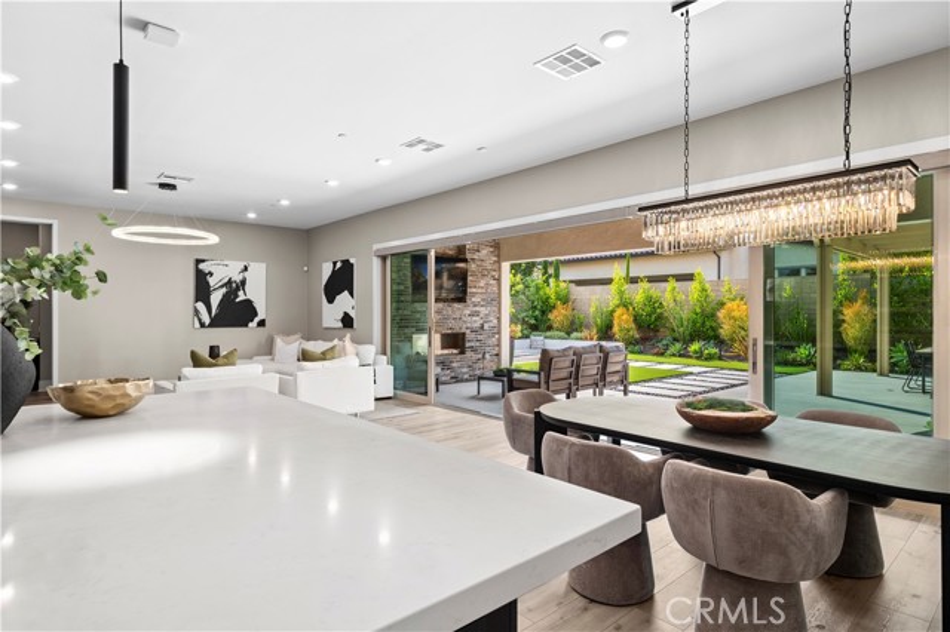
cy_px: 316
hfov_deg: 84.0
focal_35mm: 20
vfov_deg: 61.9
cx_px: 475
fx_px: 527
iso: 200
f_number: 9
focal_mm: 20
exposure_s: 1/13
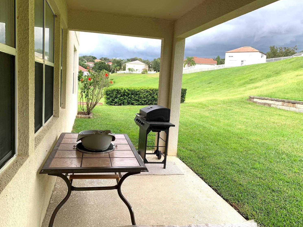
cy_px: 111
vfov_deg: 49.7
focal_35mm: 28
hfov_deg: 63.5
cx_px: 150
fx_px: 245
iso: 25
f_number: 1.8
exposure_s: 1/205
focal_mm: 4.25
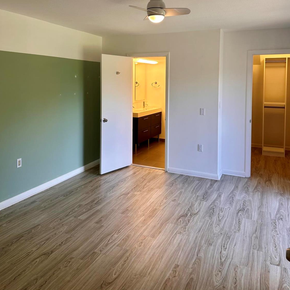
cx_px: 147
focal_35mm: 29
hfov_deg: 55.6
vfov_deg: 54.4
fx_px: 275
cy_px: 94
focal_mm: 6.86
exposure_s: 1/63
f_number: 1.78
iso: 64
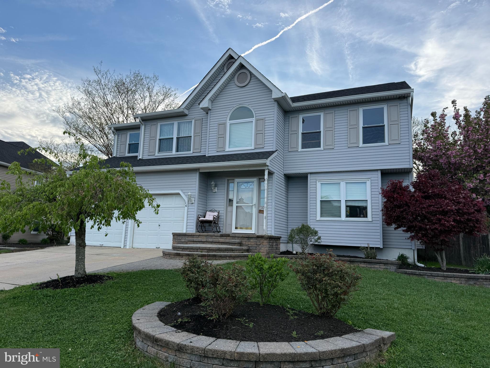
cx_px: 245
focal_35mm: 24
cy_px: 184
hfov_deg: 71.6
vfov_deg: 56.8
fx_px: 340
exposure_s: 1/2169
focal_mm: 6.76
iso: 80
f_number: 1.78
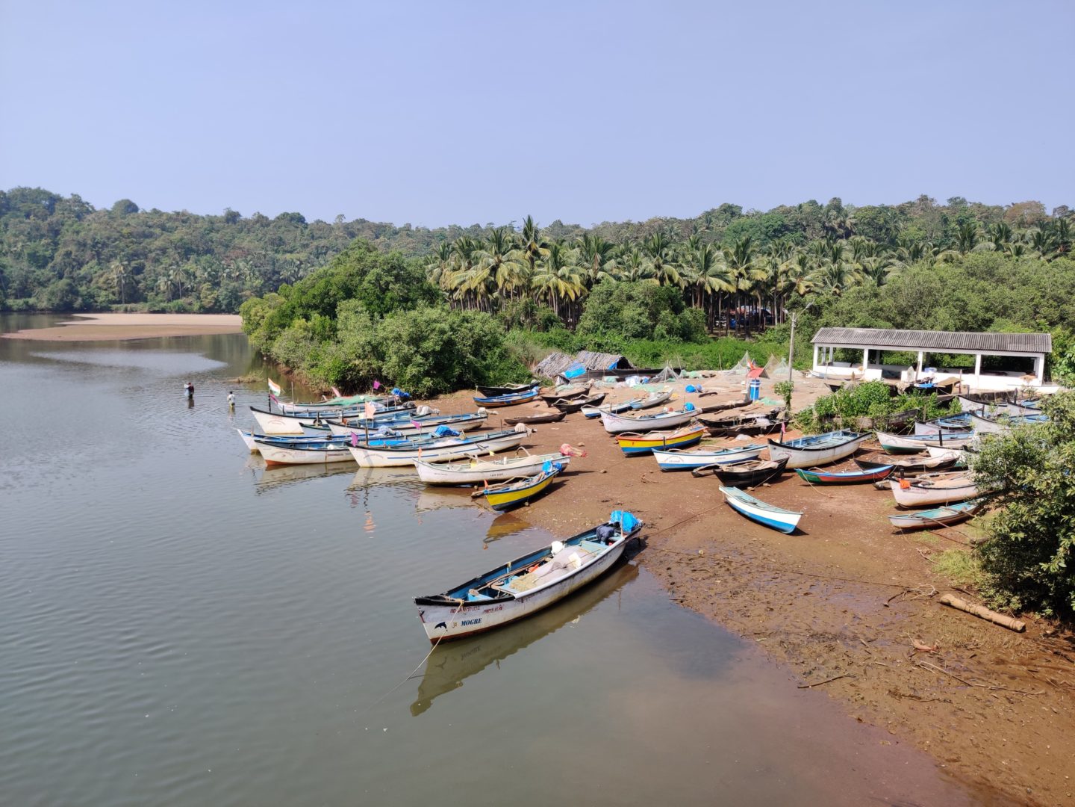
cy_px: 404
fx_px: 838
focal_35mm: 27
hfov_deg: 65.3
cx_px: 538
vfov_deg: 51.4
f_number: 1.75
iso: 100
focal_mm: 4.75
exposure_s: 1/1388
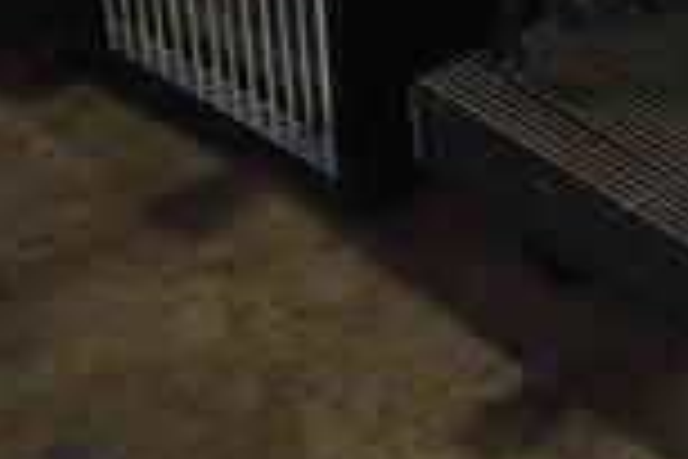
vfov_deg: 12.3
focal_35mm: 108
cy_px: -148
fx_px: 2064
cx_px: 1210
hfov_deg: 16.2
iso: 2000
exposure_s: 1/125
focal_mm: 18
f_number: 3.5
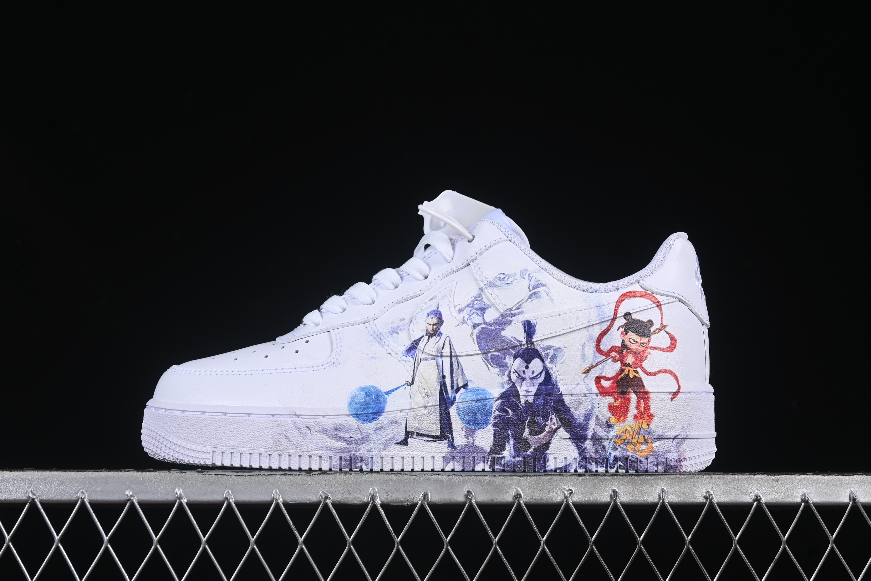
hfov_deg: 27.0
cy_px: 290
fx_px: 1814
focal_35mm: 75
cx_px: 436
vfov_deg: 18.2
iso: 160
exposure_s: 1/80
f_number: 8
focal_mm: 50
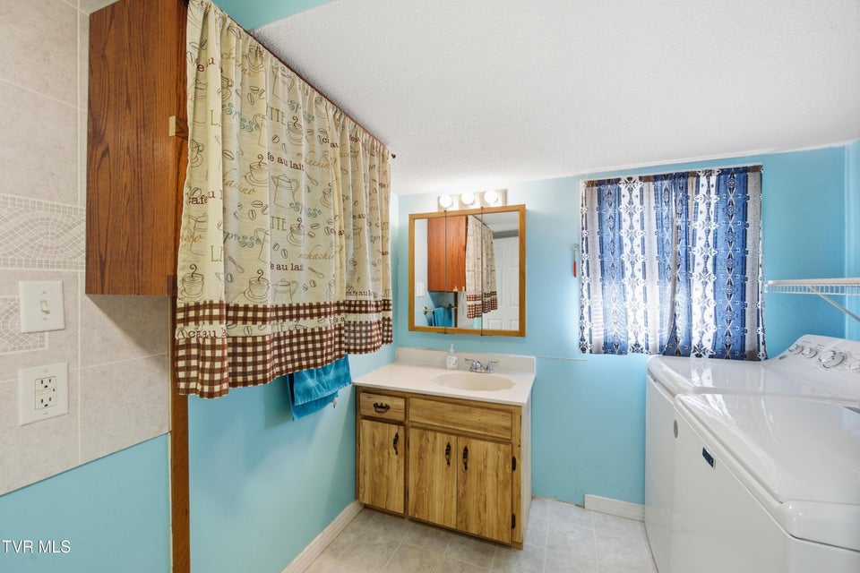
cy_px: 286
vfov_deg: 81.2
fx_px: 334
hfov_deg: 104.3
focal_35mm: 14
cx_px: 430
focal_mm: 14
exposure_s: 1/30
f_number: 8
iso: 400
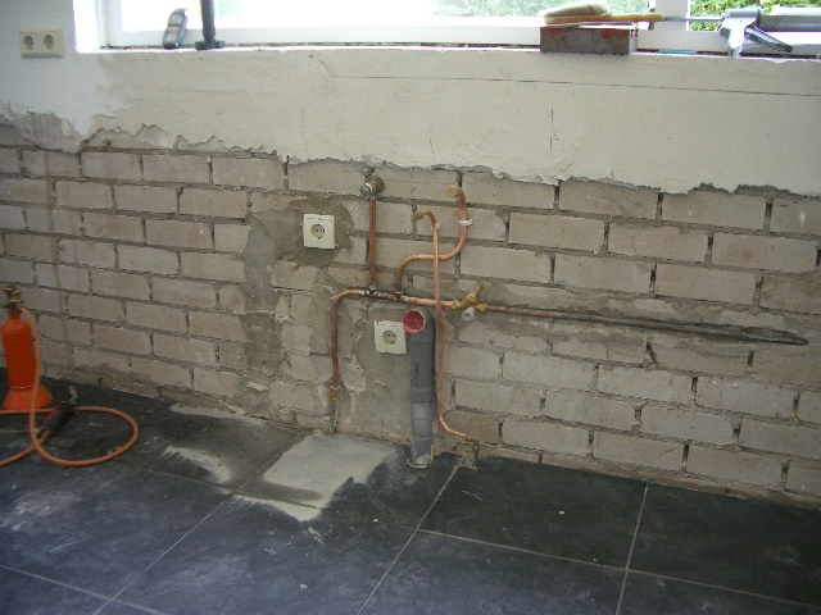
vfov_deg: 40.7
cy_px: 308
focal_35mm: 35
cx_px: 410
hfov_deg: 52.6
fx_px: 830
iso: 100
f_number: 2.6
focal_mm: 5.8
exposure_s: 1/50
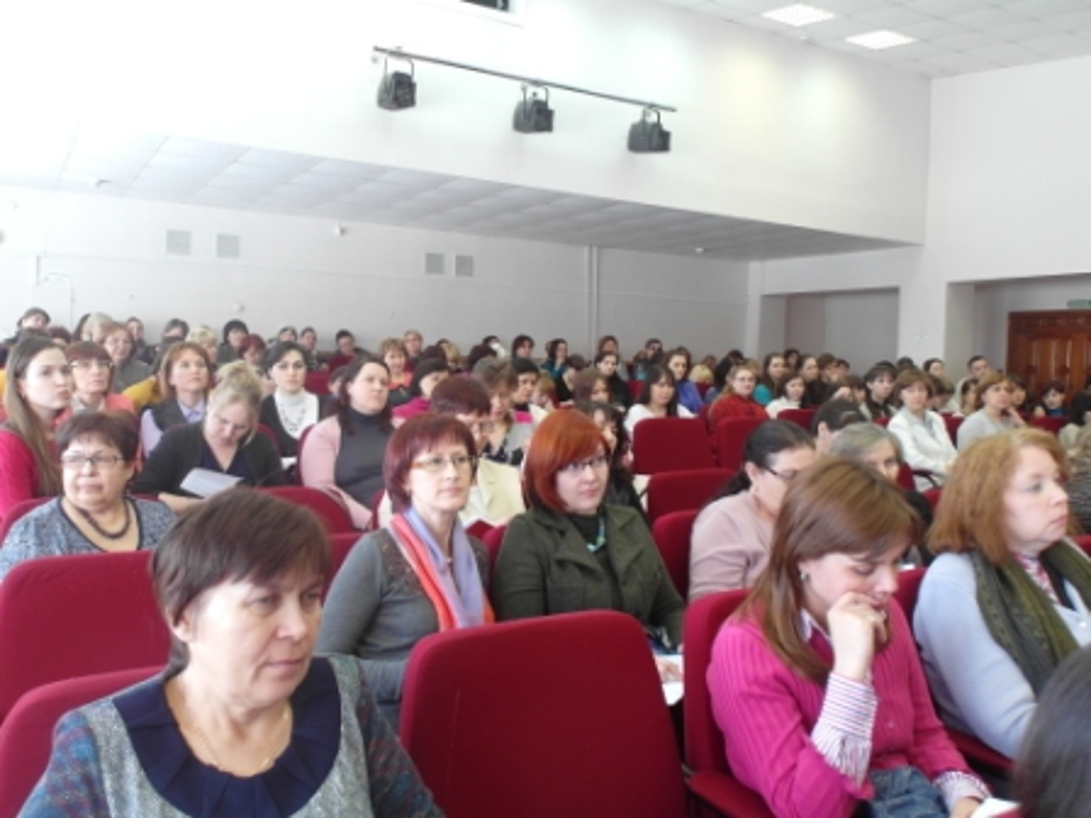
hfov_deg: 63.4
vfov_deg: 49.7
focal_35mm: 28
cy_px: 409
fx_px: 882
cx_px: 546
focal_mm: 6.1
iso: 200
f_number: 2.6
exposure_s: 1/45
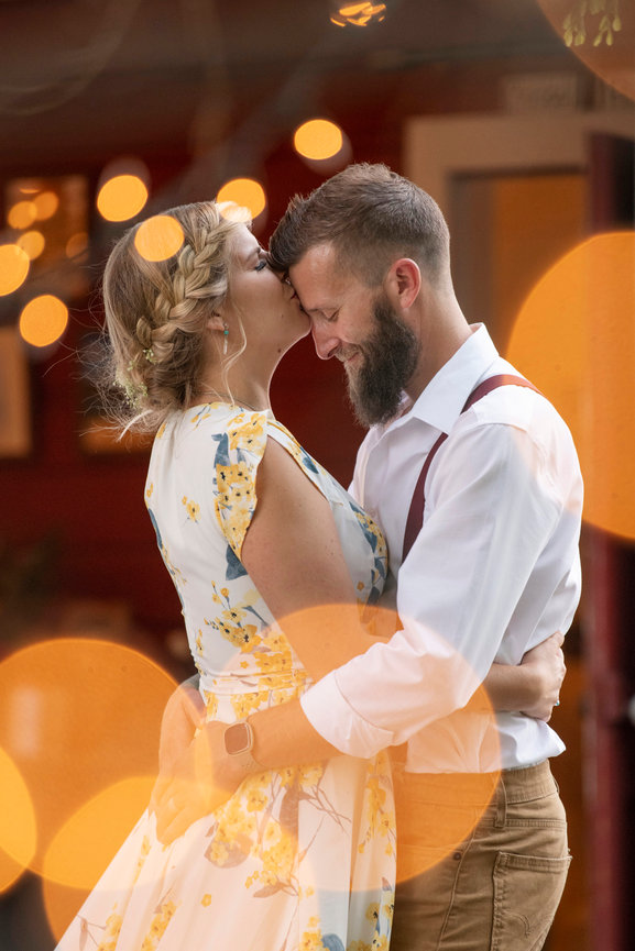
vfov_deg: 10.3
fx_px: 5289
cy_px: 476
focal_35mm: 200
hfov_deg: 6.9
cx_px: 318
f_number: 3.3
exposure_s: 1/180
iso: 1100
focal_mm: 200
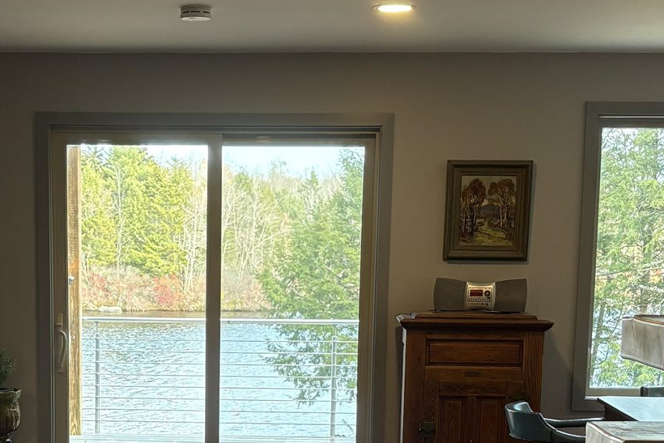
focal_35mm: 76
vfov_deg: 17.5
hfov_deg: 26.5
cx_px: 215
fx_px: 1402
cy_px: 445
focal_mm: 5.96
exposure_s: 1/120
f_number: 1.6
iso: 125
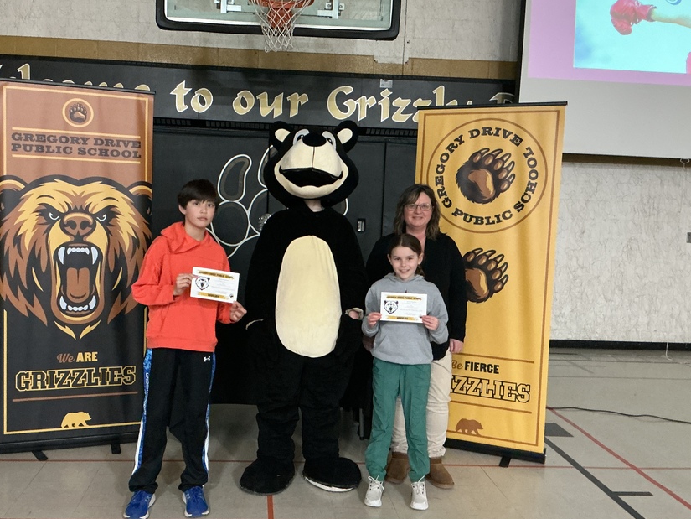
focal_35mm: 36
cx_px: 302
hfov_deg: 51.2
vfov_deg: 39.7
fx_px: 719
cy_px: 263
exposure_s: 1/30
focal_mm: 3
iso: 320
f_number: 1.8
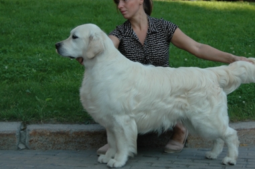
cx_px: 140
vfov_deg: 13.4
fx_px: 722
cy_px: 80
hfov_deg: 20.0
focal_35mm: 102
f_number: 4.8
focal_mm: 52
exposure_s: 1/320
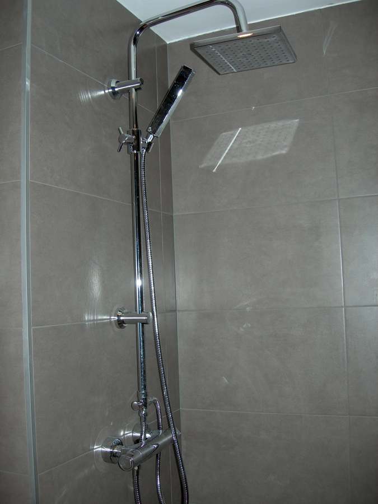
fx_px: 553
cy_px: 252
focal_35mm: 38
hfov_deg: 37.7
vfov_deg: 49.0
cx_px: 189
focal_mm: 7.8
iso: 50
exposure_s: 1/60.1
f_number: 2.8
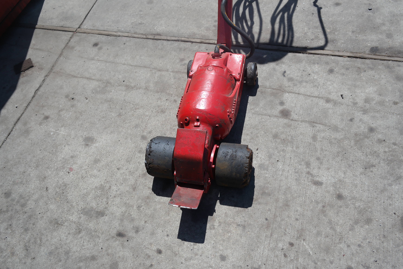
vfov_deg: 43.6
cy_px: 134
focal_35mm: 30
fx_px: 336
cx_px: 202
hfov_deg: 61.9
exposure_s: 1/320
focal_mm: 20
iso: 100
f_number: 6.3
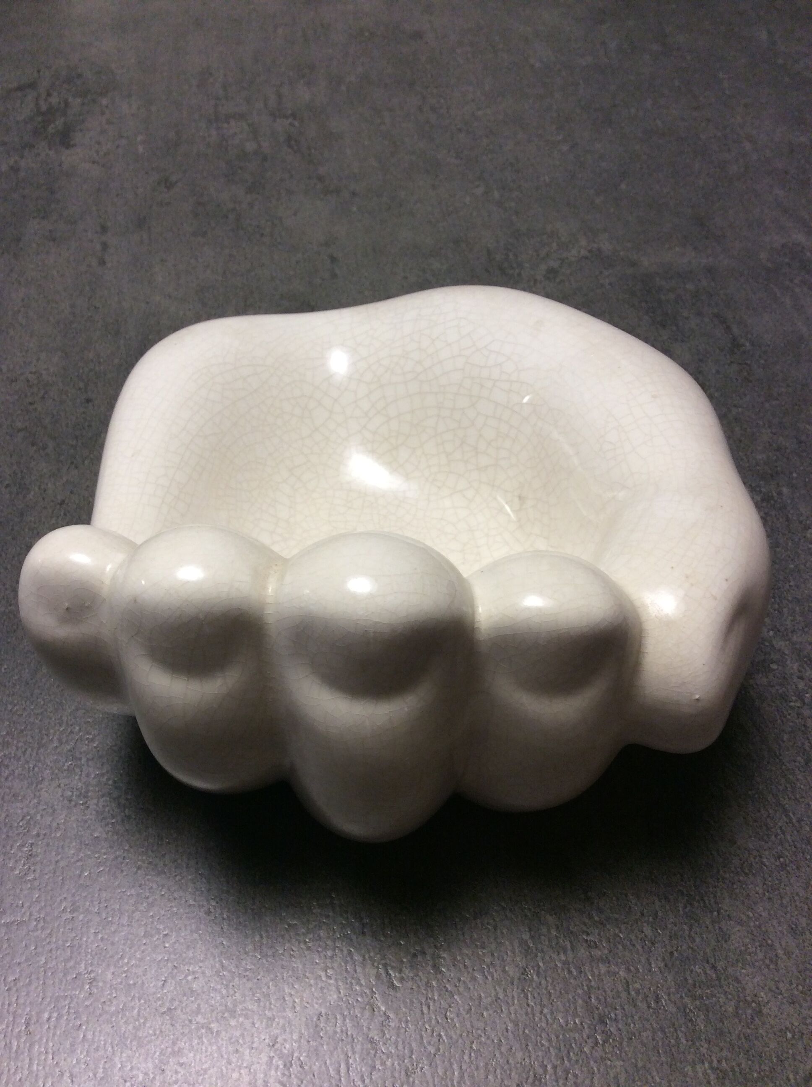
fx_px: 1003
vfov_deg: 56.9
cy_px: 544
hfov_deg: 44.1
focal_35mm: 32
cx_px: 406
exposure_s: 1/25
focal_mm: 3.3
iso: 50
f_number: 2.4
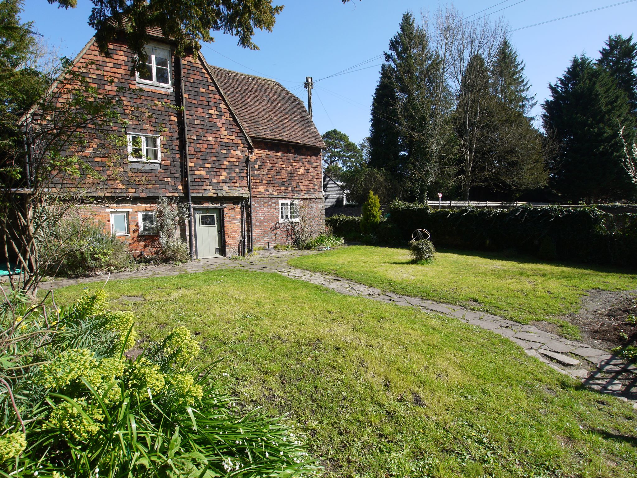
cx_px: 318
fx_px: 331
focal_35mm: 18
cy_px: 239
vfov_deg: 71.6
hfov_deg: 87.8
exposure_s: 1/320
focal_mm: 9
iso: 100
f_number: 6.3
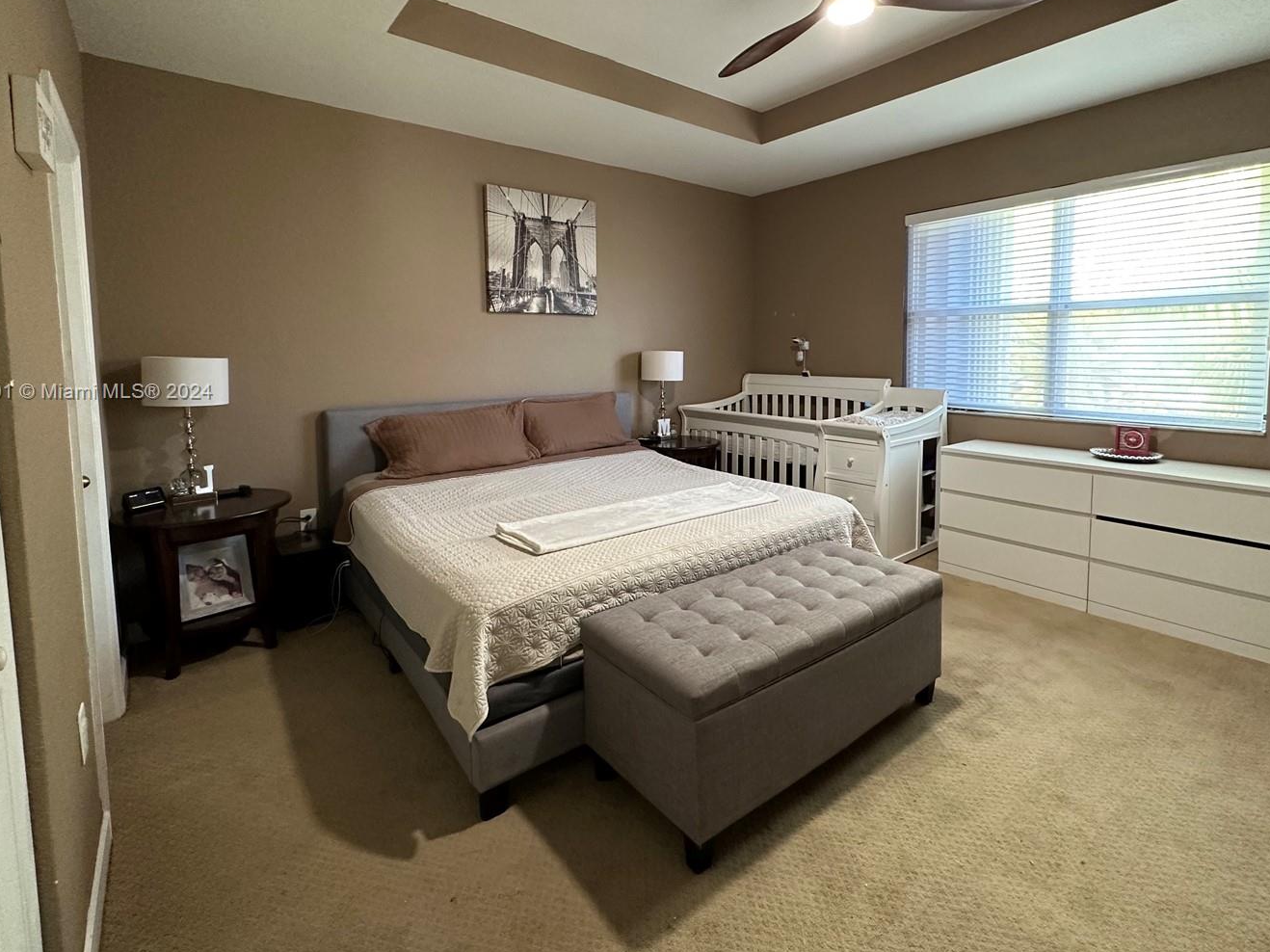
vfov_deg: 74.1
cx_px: 675
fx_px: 624
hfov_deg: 90.9
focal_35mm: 17
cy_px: 393
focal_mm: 2.22
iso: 400
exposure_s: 1/60
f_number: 2.2
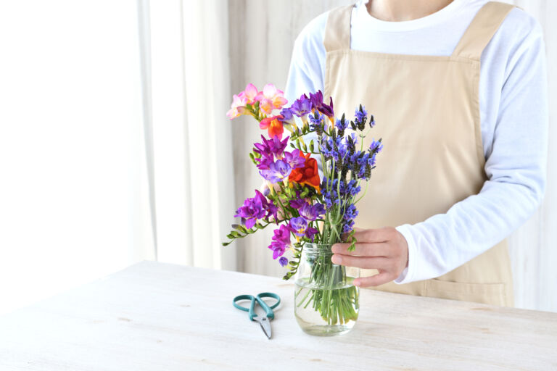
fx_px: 1083
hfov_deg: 28.8
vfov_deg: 19.5
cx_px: 278
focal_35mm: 70
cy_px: 186
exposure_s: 1/60
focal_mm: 70
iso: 640
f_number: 8
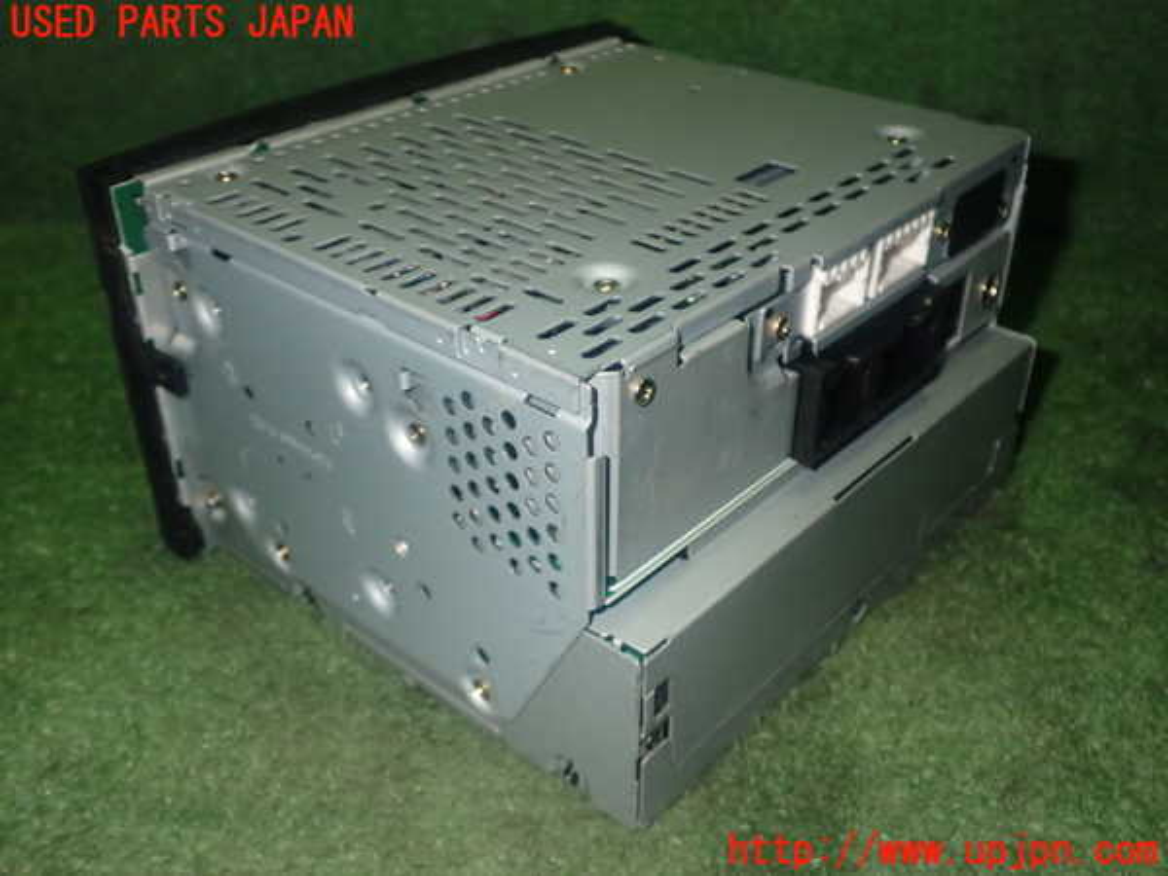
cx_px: 584
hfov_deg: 51.4
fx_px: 1215
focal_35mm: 36
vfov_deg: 39.7
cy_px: 438
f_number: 7.1
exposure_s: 1/40
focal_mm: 6.37
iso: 500
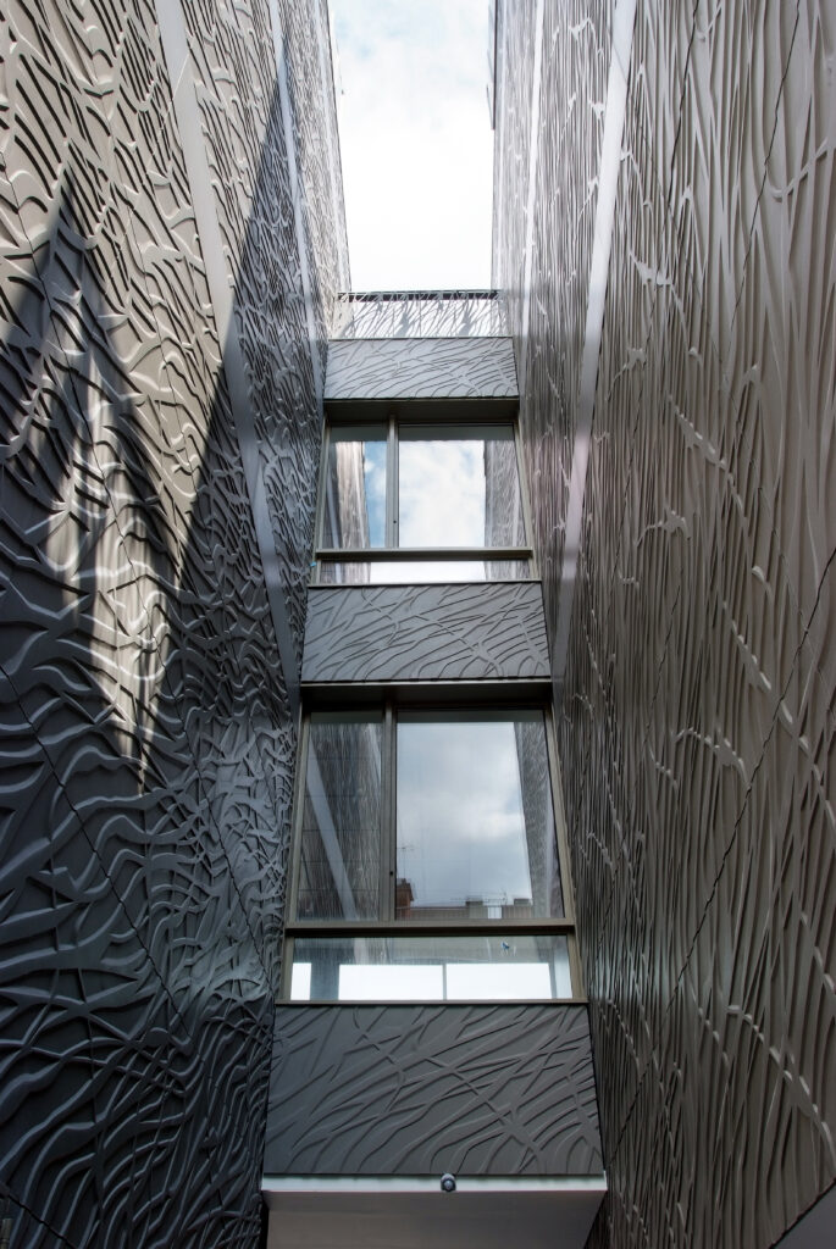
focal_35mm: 29
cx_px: 418
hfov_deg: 45.1
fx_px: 1008
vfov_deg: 63.6
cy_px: 624
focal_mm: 19
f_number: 18
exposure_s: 1/13
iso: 200
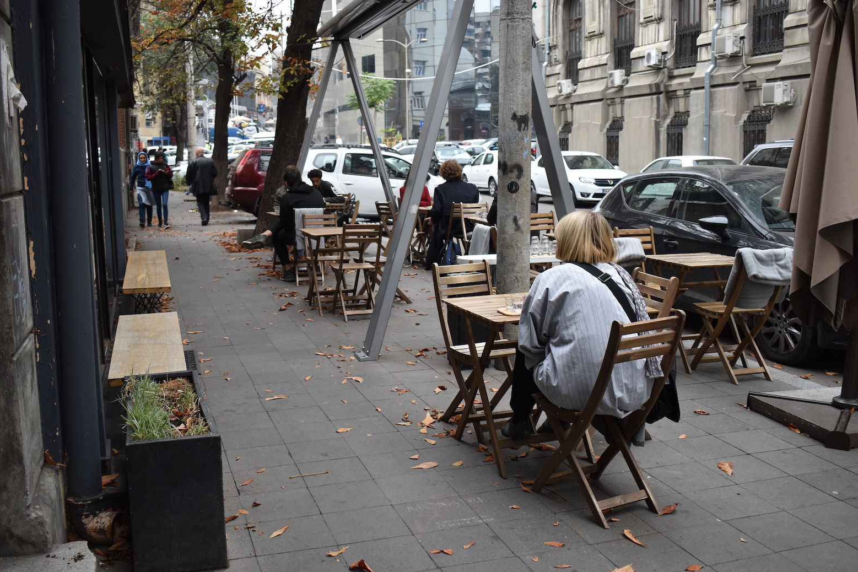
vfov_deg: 35.9
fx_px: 882
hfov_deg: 51.9
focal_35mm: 37
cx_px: 420
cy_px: 286
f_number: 3.8
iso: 400
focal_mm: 24
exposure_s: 1/250
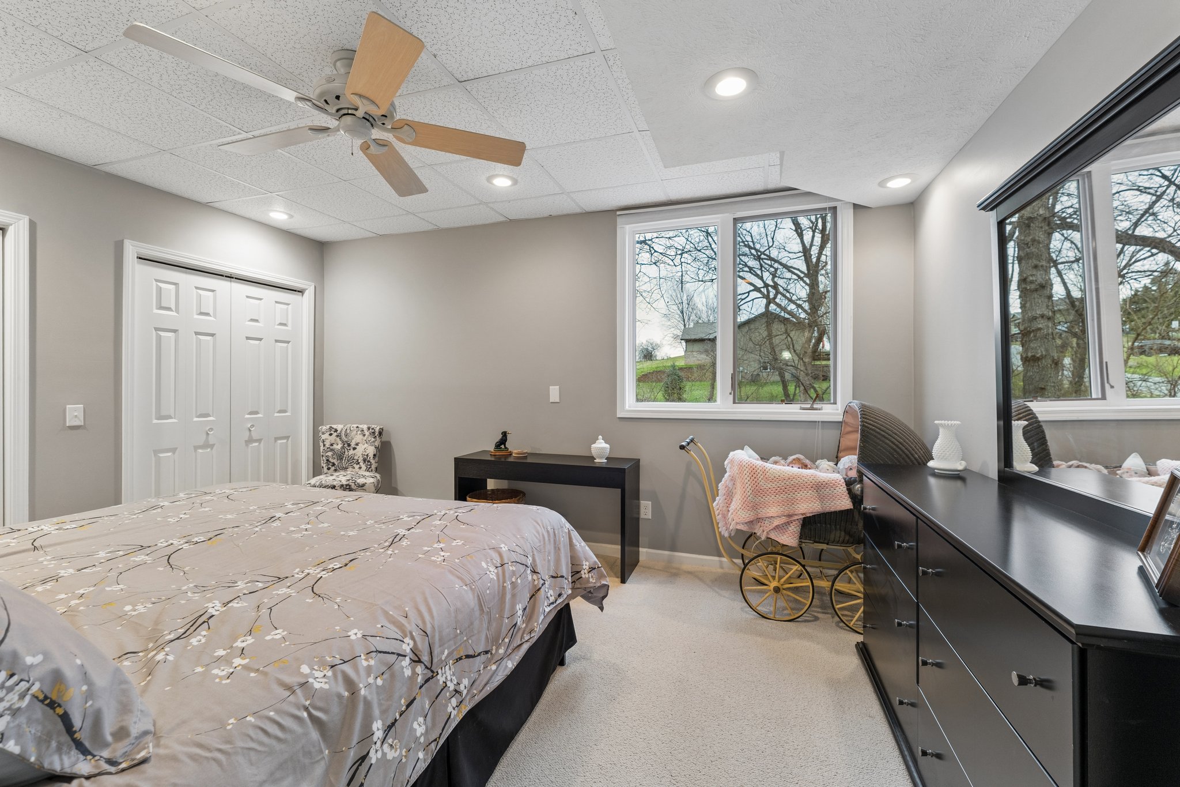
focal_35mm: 14
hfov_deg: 104.3
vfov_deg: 81.2
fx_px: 459
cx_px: 590
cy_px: 394
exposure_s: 1/4
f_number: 6.3
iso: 500
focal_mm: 14
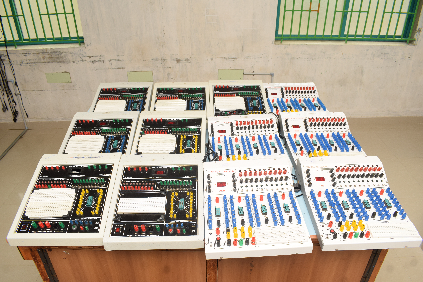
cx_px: 212
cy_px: 141
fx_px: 317
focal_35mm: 27
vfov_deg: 47.9
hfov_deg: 67.4
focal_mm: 18
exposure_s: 1/125
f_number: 8
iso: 320
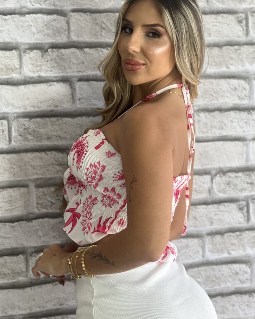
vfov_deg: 21.0
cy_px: 159
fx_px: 858
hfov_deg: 16.9
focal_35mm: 91
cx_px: 142
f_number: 2.8
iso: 80
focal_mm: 9
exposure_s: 1/120
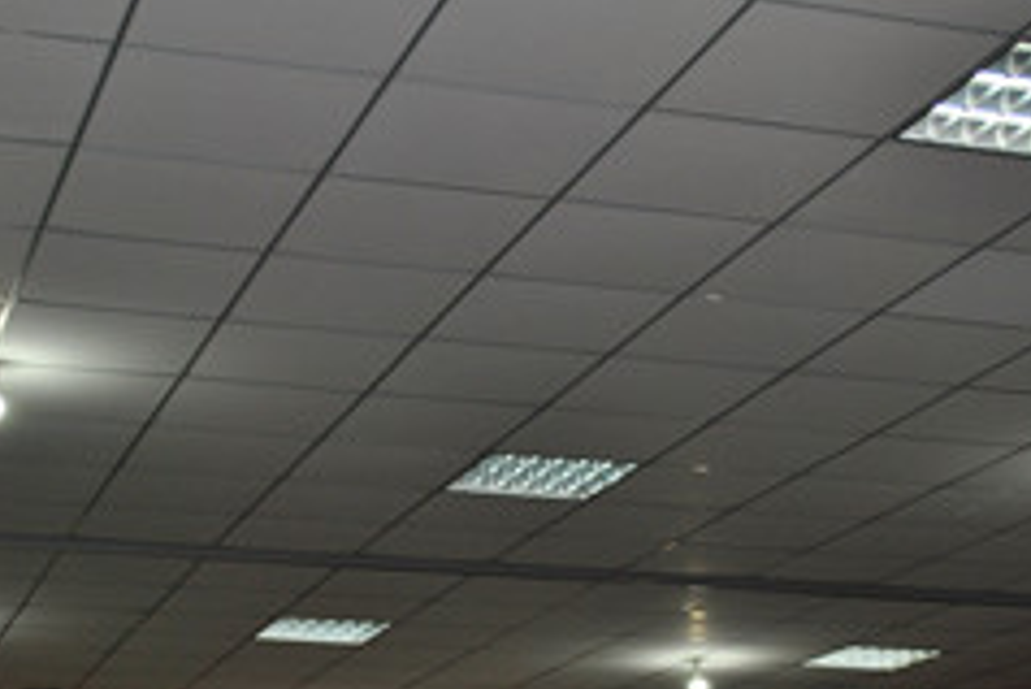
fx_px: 2350
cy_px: 546
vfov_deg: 16.6
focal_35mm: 82
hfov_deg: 24.7
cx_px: 472
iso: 200
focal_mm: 26
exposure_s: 1/60
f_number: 4.2
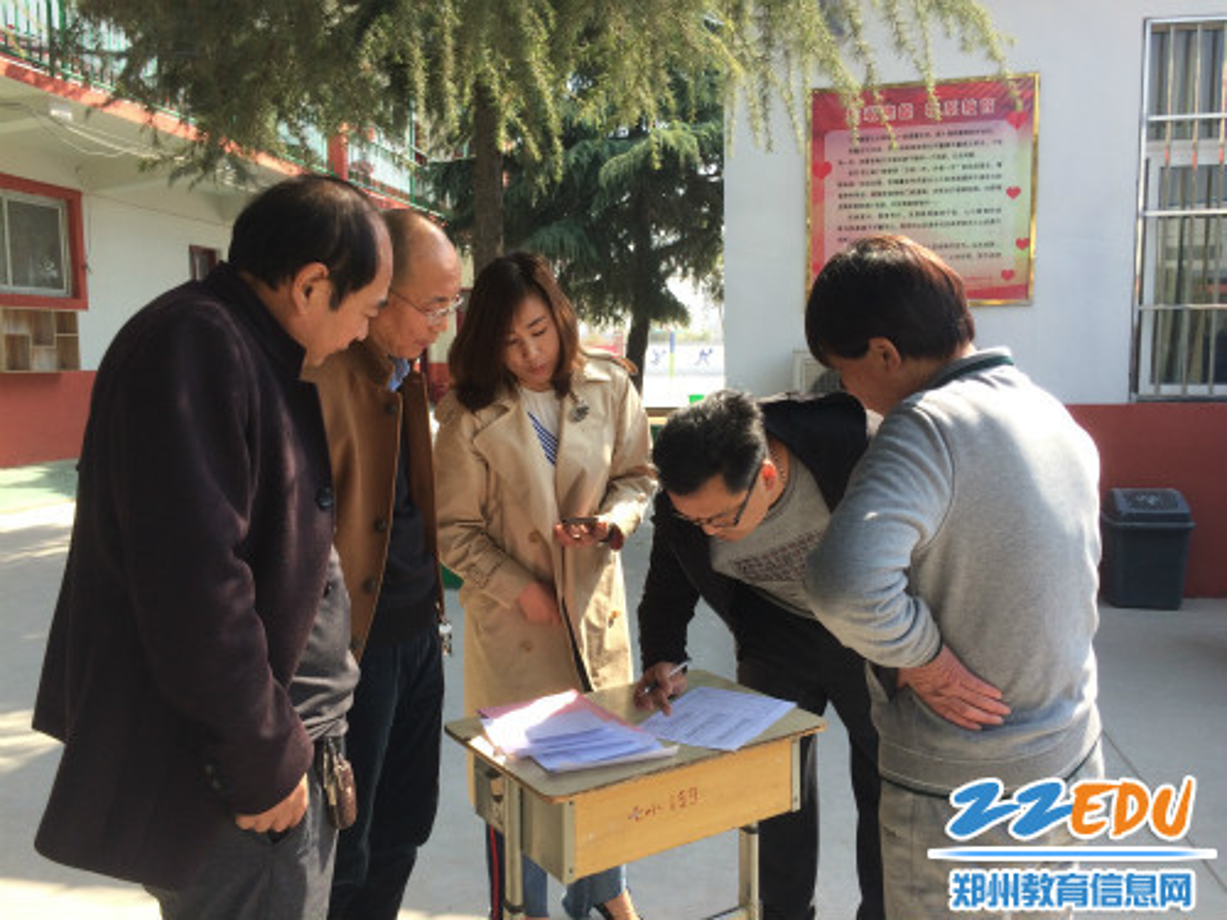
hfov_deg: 61.7
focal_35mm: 29
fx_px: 1028
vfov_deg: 48.2
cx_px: 614
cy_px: 460
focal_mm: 4.15
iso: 32
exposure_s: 1/410
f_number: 2.2
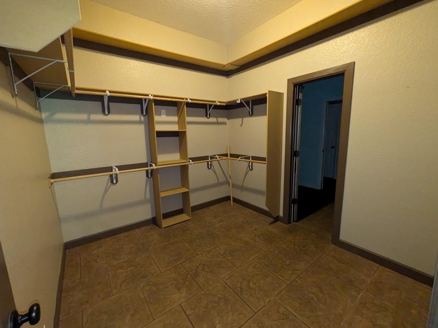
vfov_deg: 81.7
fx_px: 190
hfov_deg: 98.2
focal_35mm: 15
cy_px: 161
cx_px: 217
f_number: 2.2
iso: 771
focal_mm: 1.83
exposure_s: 1/25
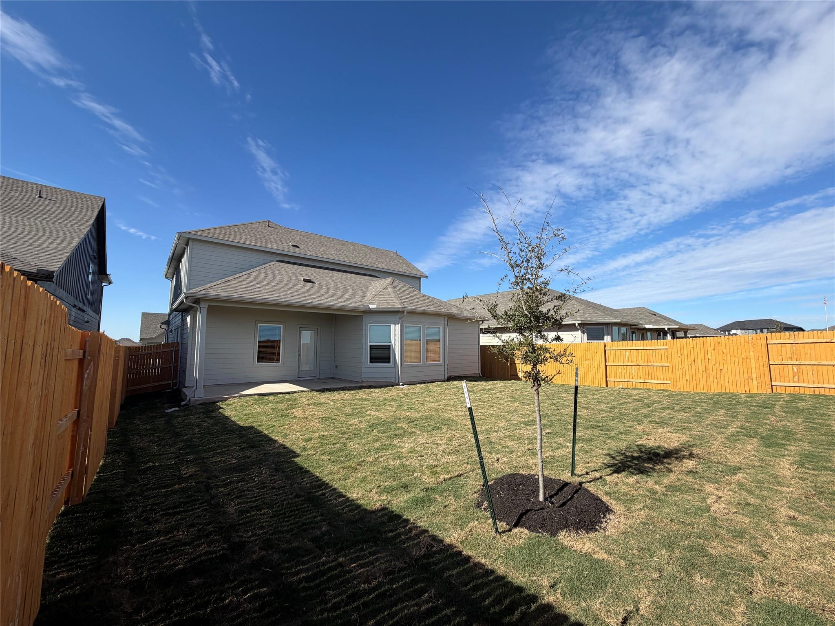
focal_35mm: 14
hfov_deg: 102.1
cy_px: 313
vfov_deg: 85.7
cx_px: 418
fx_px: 338
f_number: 2.2
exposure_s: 1/789
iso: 20
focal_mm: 2.22
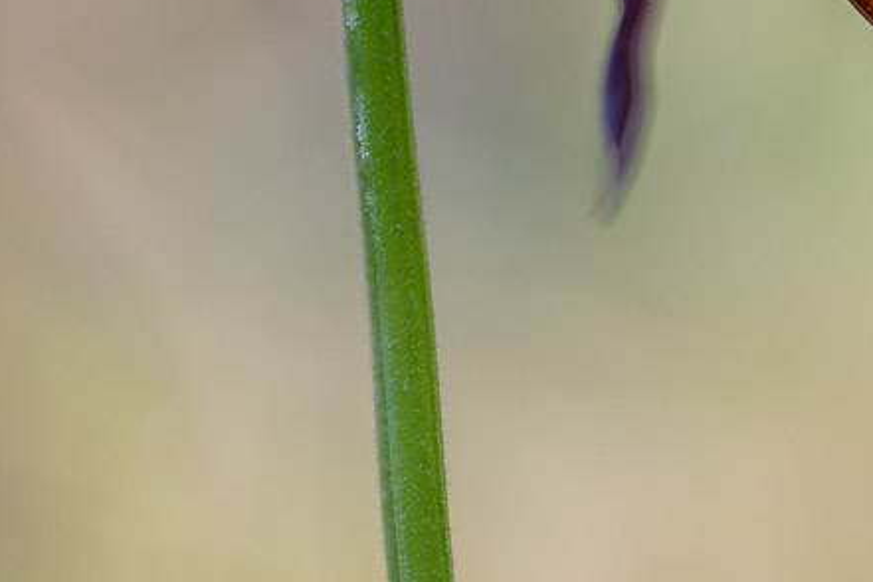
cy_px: -708
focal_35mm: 817
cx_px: 1655
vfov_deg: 1.7
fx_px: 19811
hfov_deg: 2.5
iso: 100
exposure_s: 1/13
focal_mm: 180
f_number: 8
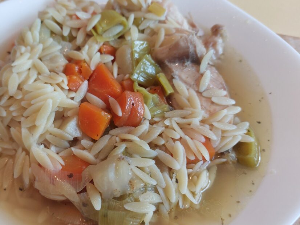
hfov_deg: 57.8
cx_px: 116
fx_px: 269
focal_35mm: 31
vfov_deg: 45.4
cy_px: 118
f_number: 1.8
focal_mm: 5.23
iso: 320
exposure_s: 1/50
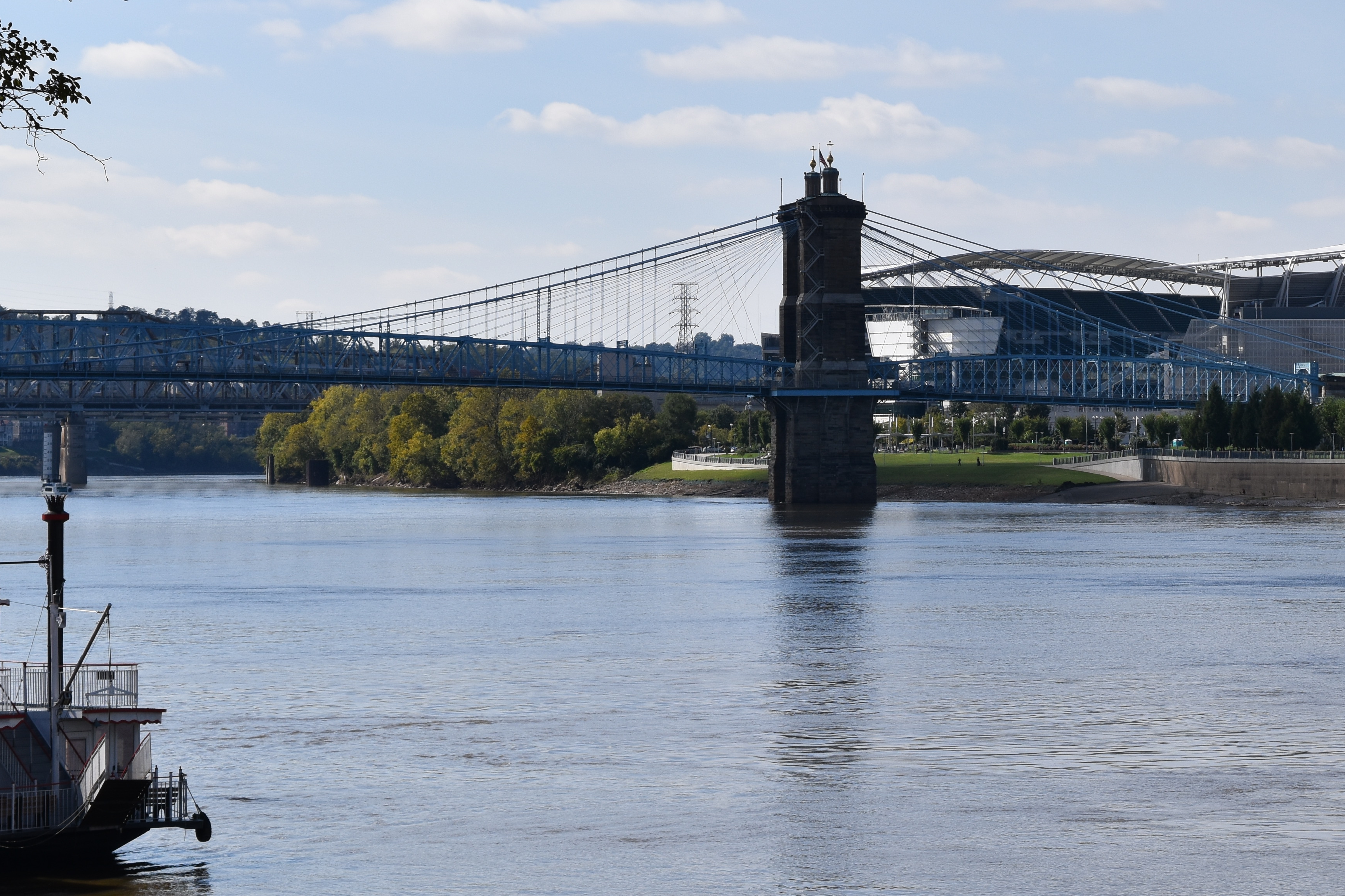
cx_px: 1144
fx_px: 5337
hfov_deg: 14.3
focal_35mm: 143
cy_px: 204
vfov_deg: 9.6
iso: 200
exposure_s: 1/500
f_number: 11
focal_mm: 55
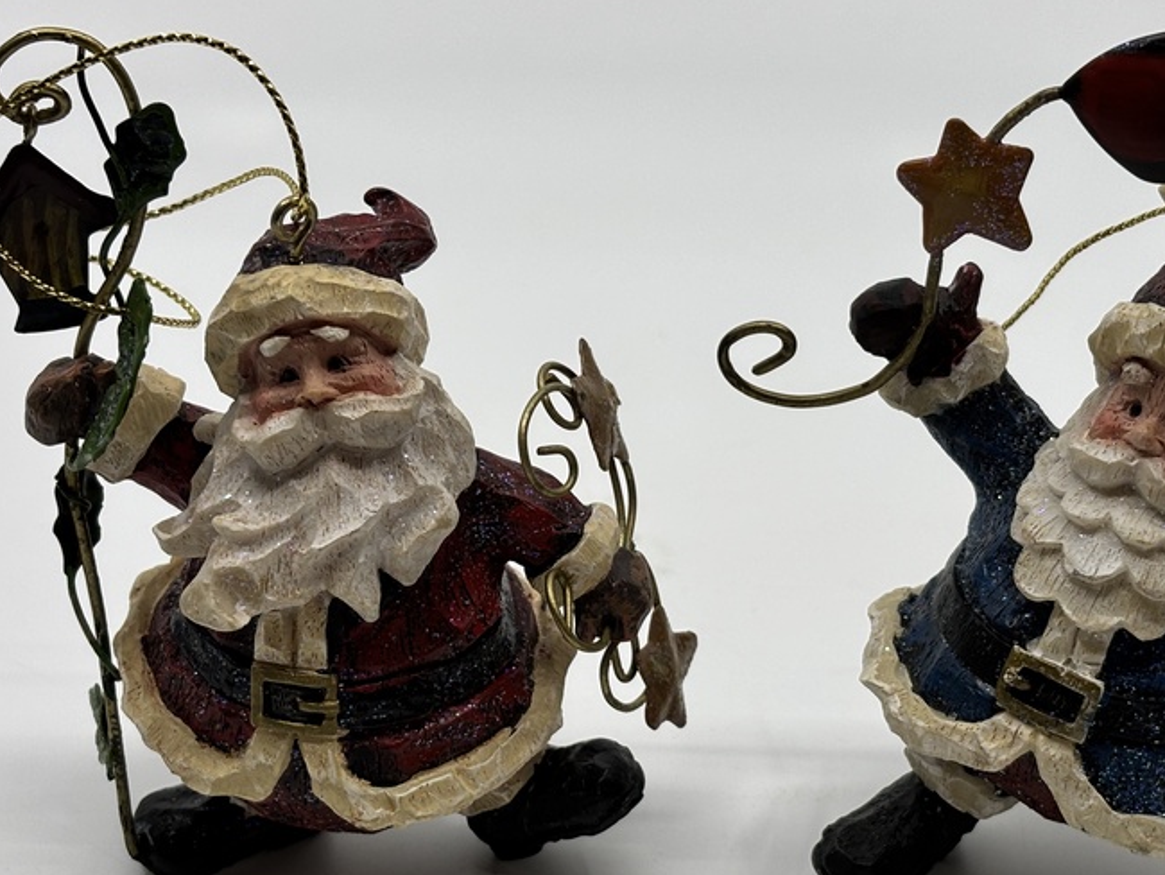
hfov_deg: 24.3
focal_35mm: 80
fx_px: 2693
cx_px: 746
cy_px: 565
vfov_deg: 18.4
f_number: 1.6
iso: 32
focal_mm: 5.96
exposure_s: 1/380
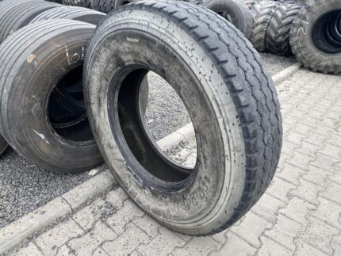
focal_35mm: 26
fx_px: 256
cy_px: 128
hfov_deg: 67.3
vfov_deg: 53.1
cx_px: 170
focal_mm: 4.25
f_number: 1.8
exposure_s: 1/265
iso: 32
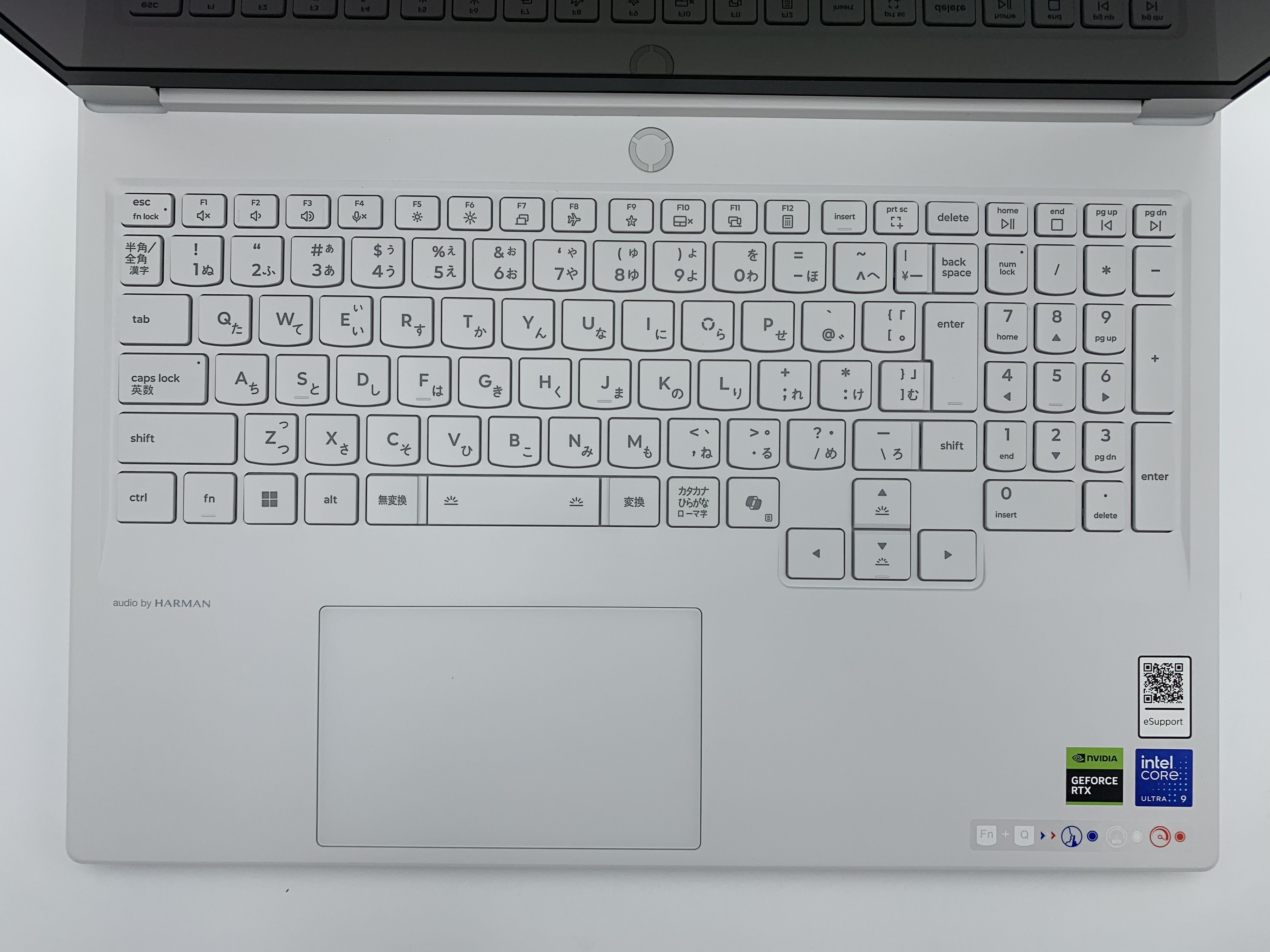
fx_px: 954
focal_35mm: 26
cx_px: 635
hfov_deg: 67.3
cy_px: 476
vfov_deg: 53.1
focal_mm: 4.25
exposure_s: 1/620
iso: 25
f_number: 1.8
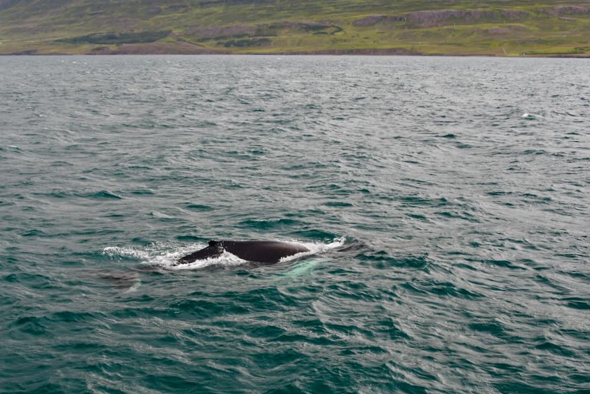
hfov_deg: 33.8
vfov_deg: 23.0
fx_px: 967
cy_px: 220
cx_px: 243
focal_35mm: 59
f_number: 7.1
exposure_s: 1/250
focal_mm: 32
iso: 200
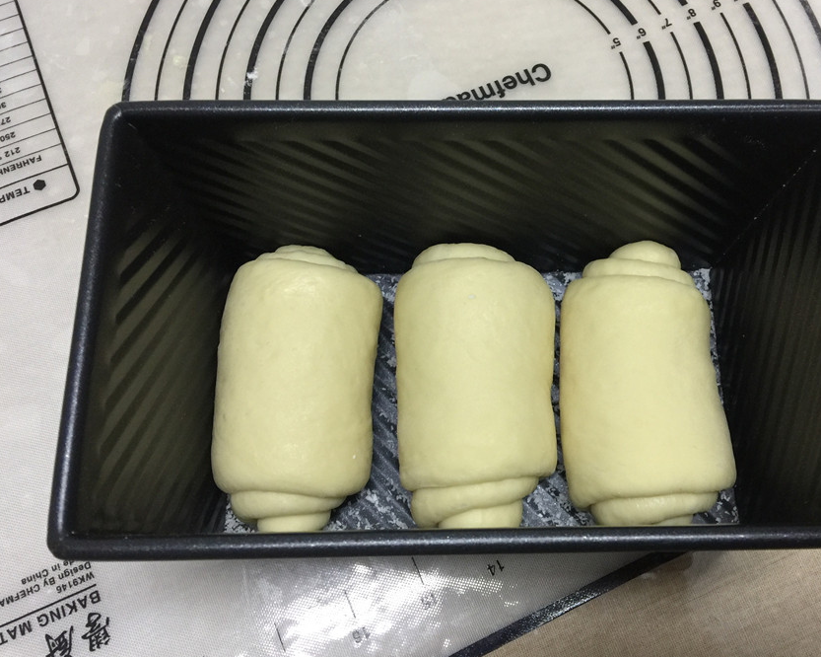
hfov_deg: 52.6
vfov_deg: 43.3
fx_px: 826
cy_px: 300
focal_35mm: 34
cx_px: 474
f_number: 2.2
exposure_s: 1/17
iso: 80
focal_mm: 4.15
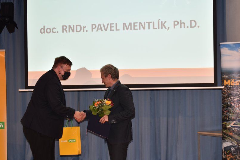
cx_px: 130
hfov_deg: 25.7
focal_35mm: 79
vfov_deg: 17.3
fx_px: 527
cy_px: 91
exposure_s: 1/60
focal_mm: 42
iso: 280
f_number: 5
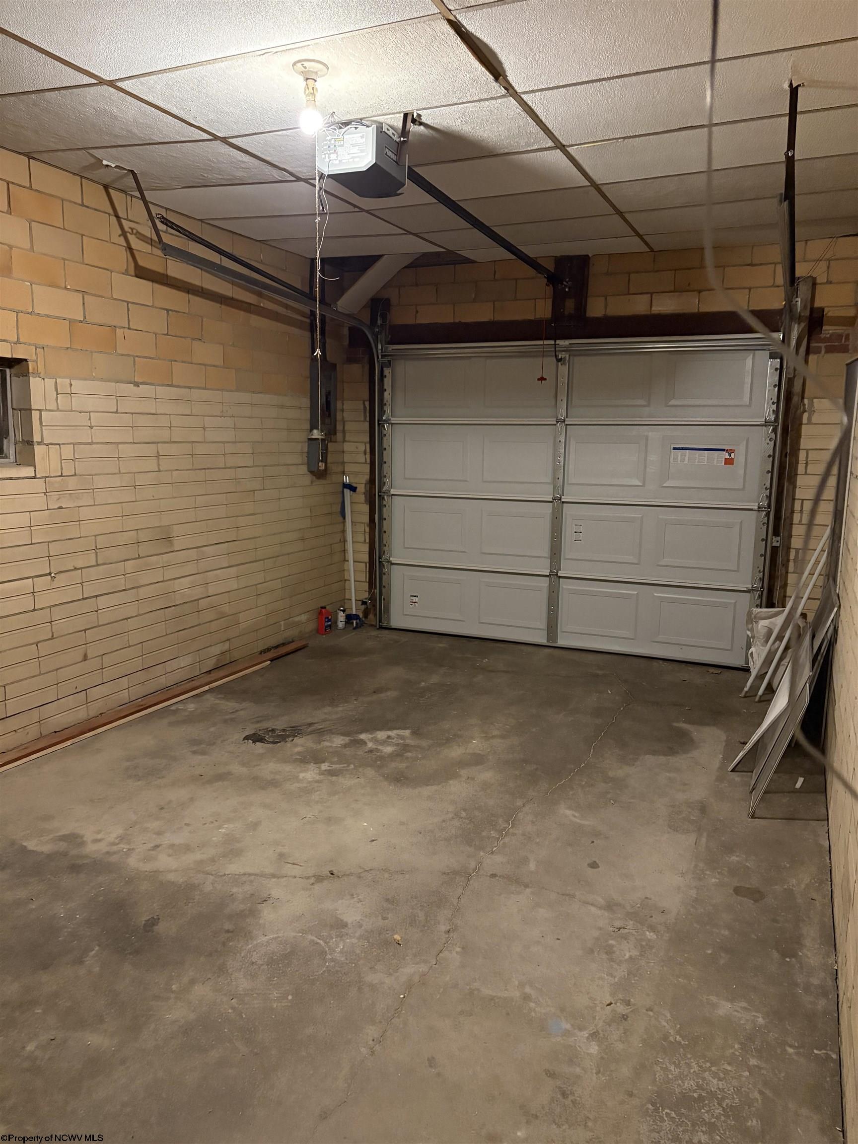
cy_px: 572
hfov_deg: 53.1
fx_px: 859
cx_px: 429
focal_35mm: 26
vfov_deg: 67.3
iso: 800
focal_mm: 5.96
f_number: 1.6
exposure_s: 1/30
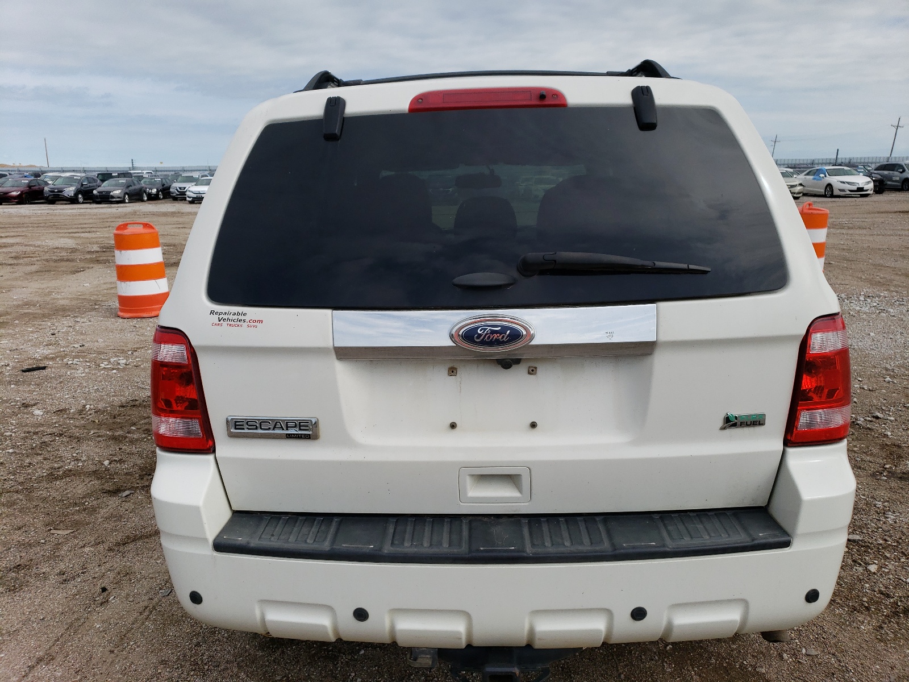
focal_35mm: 26
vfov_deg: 53.1
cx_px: 454
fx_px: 683
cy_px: 341
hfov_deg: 67.3
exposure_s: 1/3333
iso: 50
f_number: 1.5
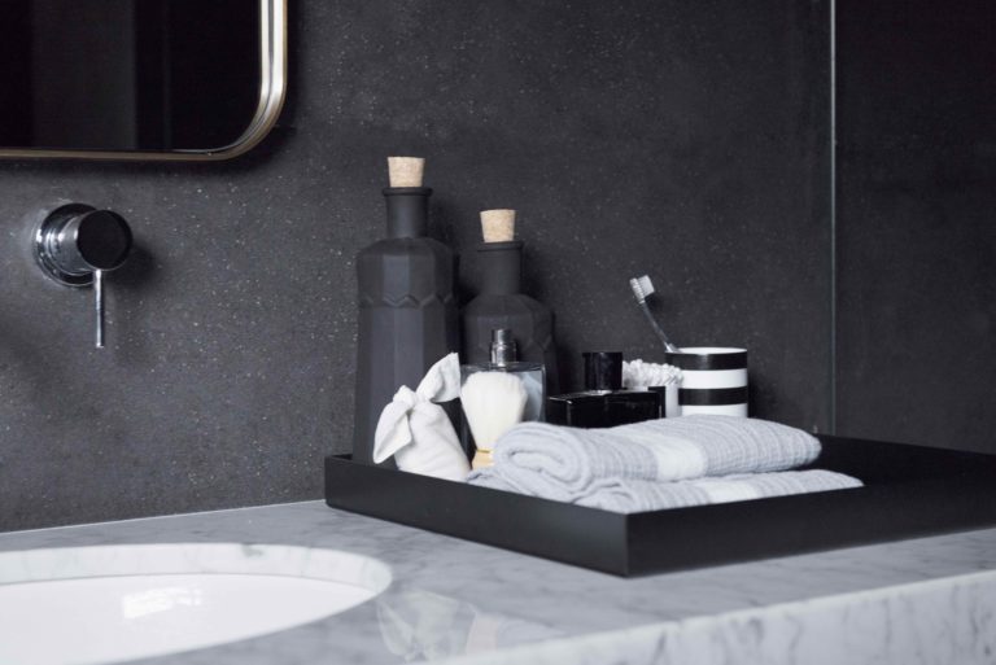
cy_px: 332
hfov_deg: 32.4
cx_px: 498
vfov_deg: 21.9
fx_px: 1716
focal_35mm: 62
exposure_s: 1/40
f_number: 5.6
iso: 2000
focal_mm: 62
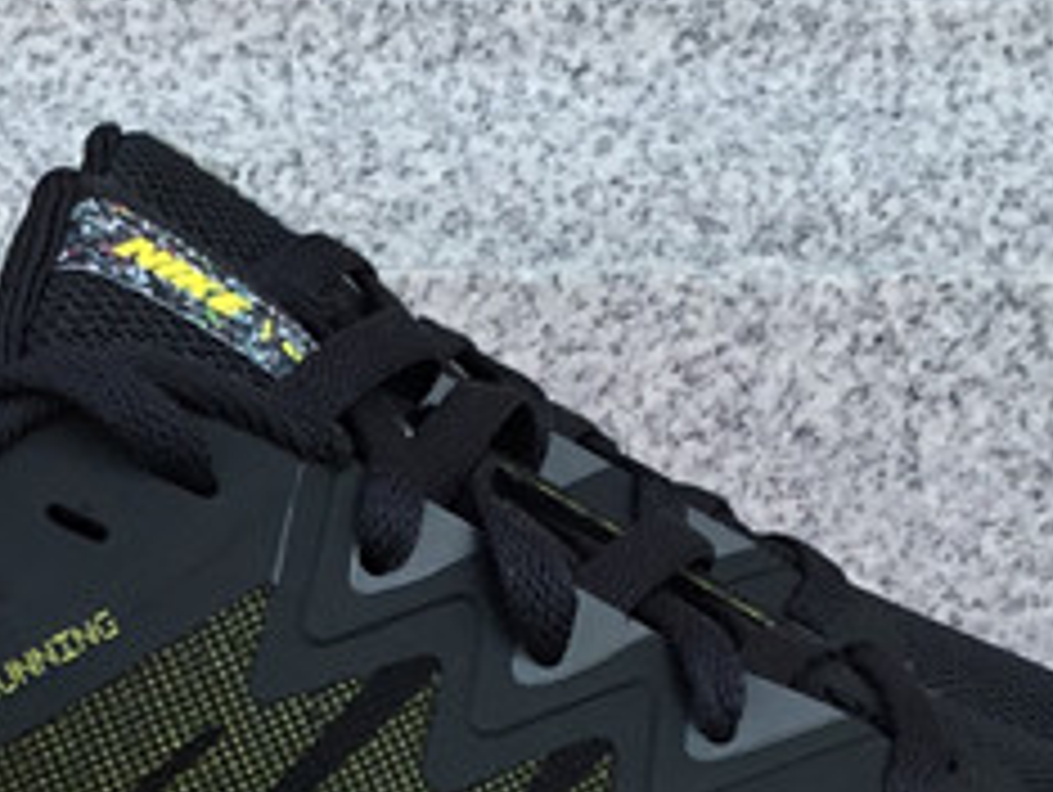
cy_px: 1343
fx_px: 3624
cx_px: 364
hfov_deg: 16.5
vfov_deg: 11.7
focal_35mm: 119
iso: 25
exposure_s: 1/252
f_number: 2.4
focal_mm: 3.3
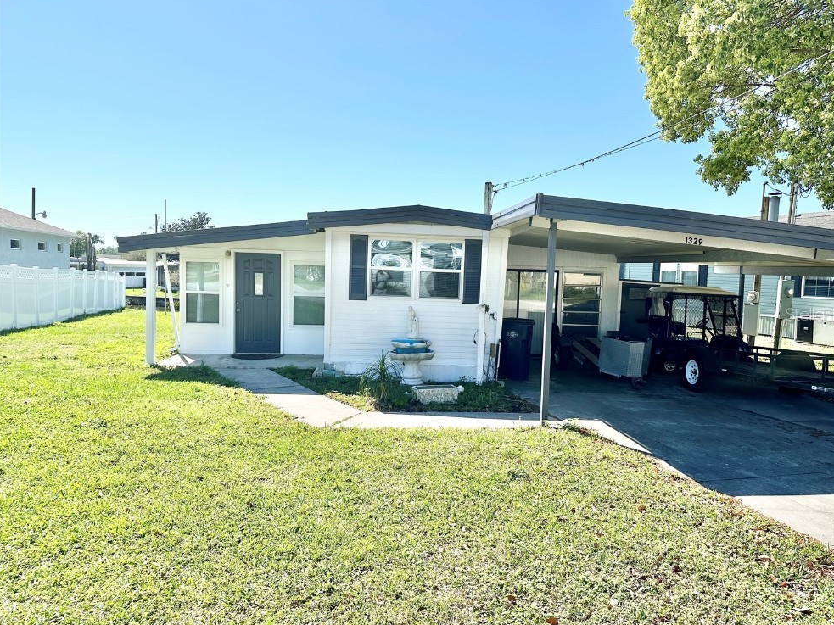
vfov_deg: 54.9
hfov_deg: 69.4
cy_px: 314
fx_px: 602
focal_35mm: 25
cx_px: 431
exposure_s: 1/5000
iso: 80
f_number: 1.78
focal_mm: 6.86
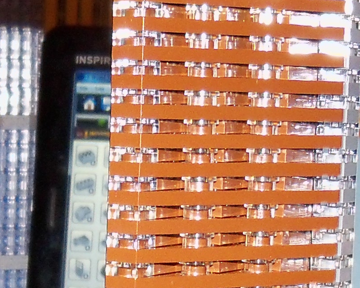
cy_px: 429
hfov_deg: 12.4
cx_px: -10
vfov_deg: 9.7
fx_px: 1641
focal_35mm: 154
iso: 200
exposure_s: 1/30
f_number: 3.5
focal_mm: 6.2
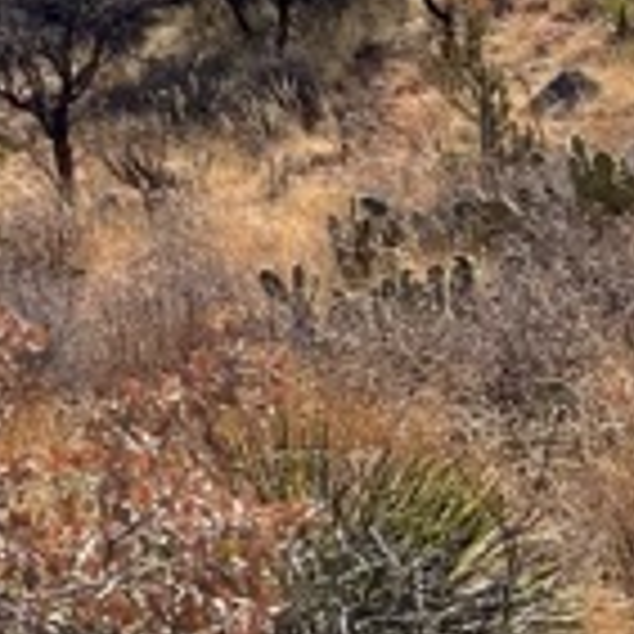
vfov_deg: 12.3
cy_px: -638
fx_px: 2590
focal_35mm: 125
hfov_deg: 12.6
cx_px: -526
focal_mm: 5.7
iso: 50
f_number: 1.5
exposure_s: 1/7463
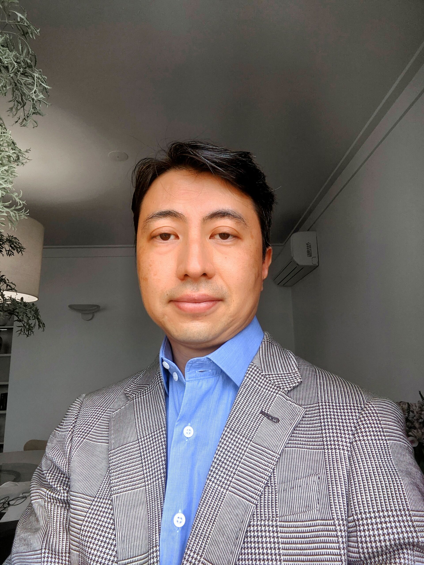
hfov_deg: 63.4
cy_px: 282
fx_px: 343
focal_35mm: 21
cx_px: 212
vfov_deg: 79.0
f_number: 2
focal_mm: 2.47
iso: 58
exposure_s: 1/80.6
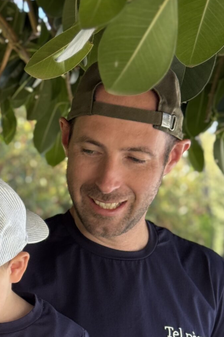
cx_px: 14
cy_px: 354
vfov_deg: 15.9
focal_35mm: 126
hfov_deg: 10.8
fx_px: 1176
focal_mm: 6.76
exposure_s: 1/358
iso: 64
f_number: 1.78
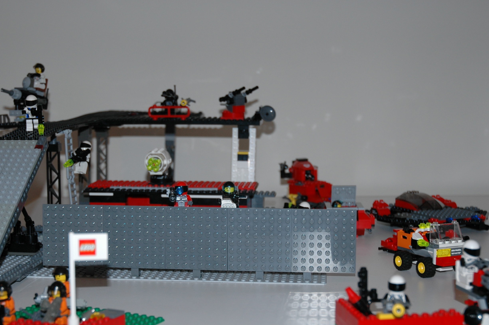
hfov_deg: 28.8
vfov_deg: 19.4
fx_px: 950
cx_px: 220
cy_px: 188
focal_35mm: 70
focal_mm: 38
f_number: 4.2
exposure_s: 1/60
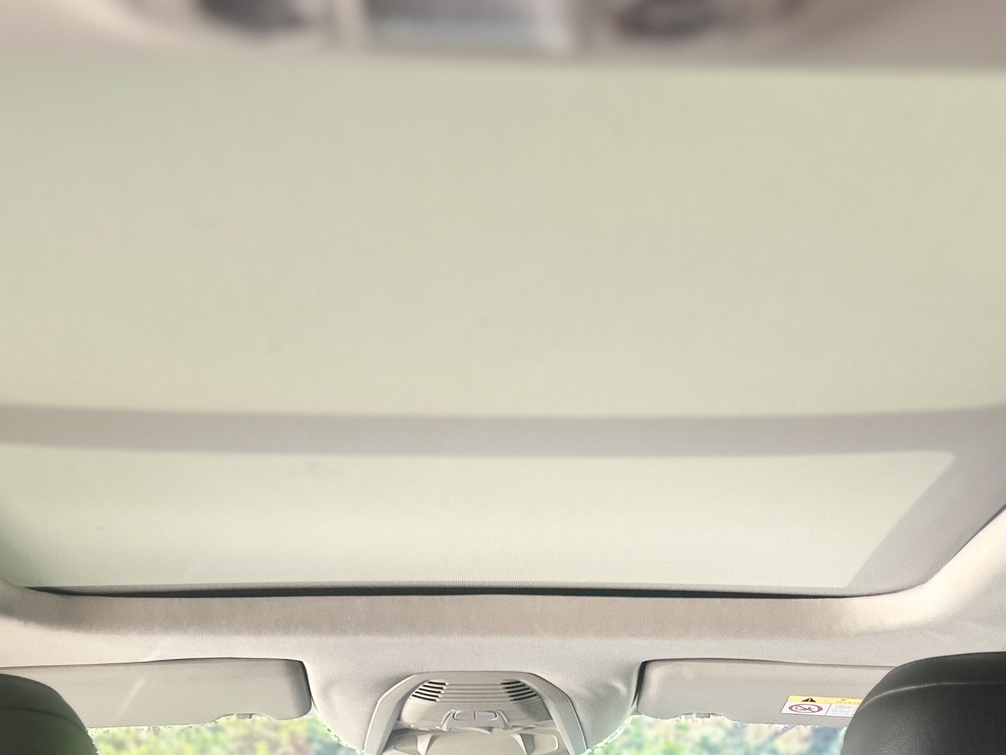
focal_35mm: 65
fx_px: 1889
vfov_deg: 21.0
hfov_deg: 29.8
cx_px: 568
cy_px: 909
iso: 40
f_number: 1.5
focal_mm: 5.7
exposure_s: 1/191
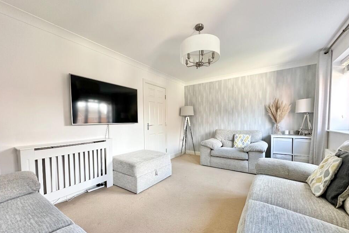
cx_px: 170
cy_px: 129
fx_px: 145
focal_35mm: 15
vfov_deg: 77.1
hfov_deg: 100.4
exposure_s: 1/94
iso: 320
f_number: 2.2
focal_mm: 2.22
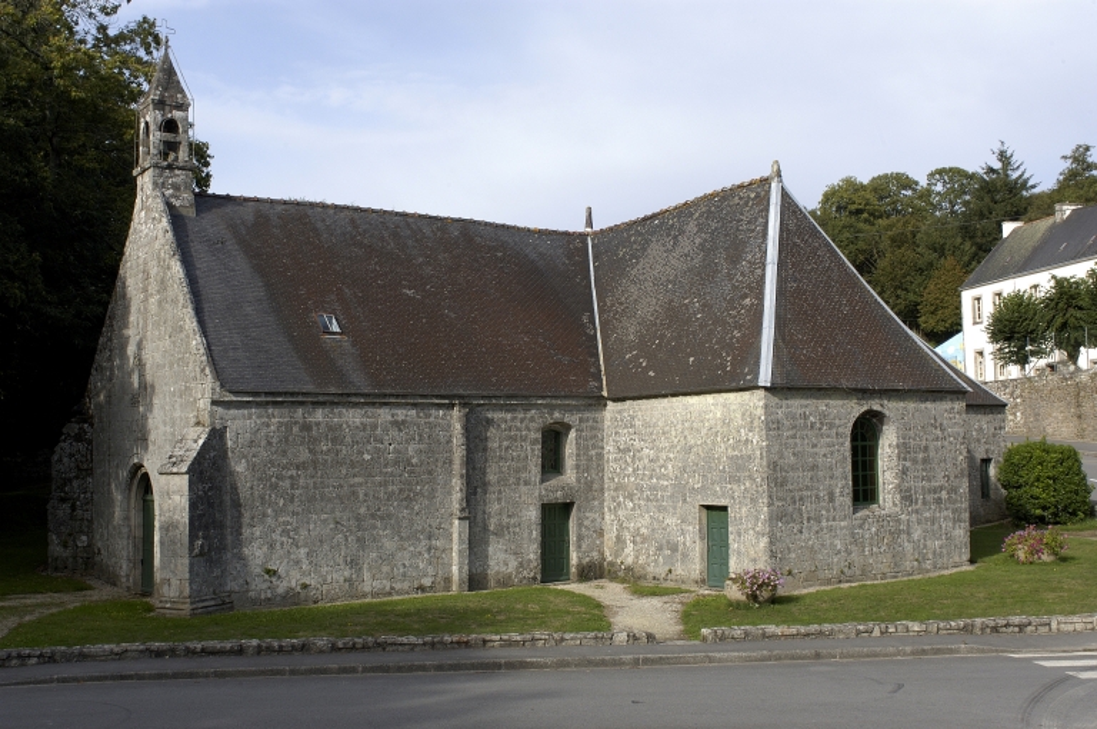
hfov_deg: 46.5
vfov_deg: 31.8
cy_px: 364
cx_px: 548
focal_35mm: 42
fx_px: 1278
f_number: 9
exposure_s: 1/250
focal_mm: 28
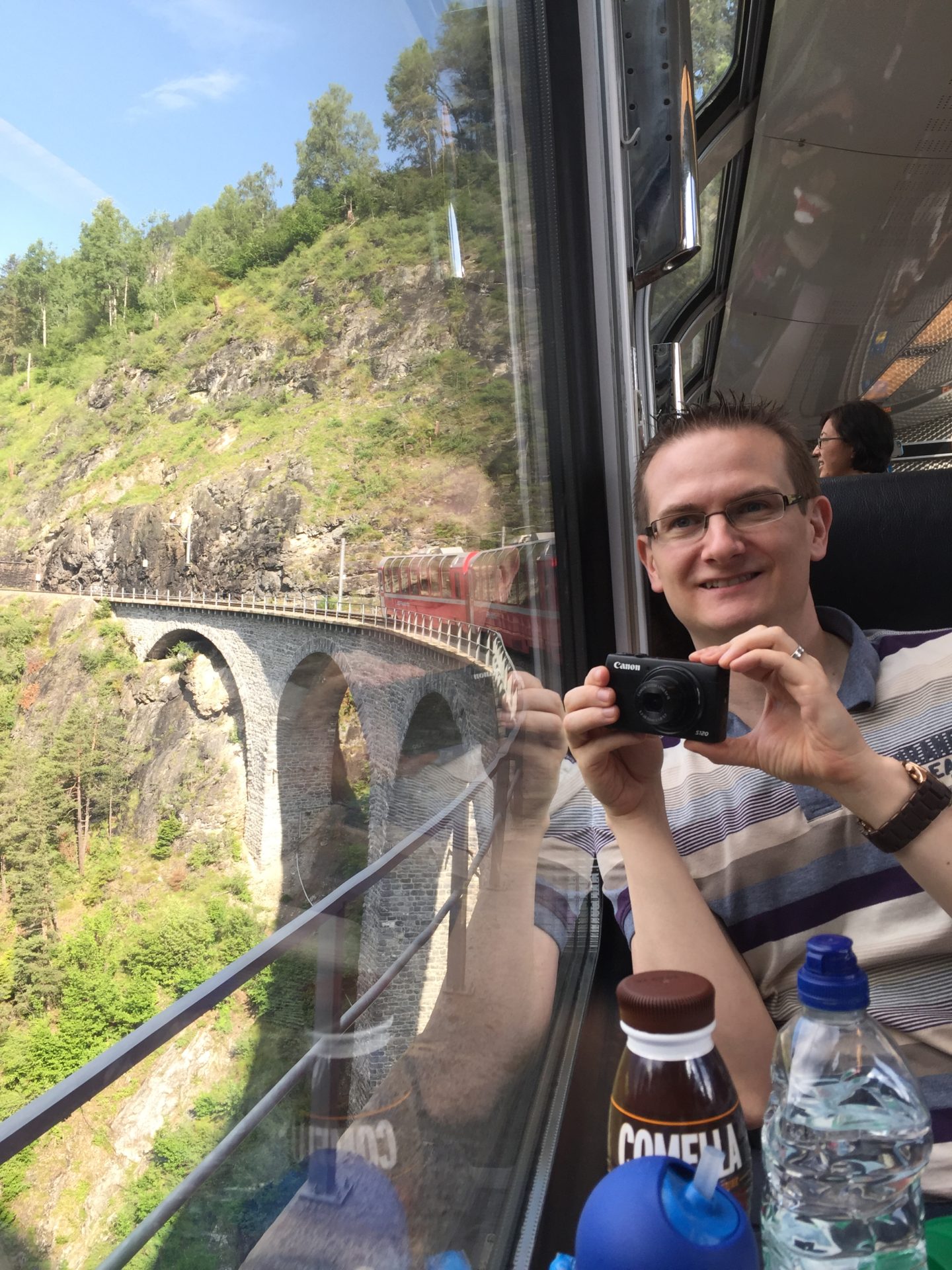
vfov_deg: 61.7
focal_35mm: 29
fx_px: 1063
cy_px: 635
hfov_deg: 48.2
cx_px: 476
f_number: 2.2
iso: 32
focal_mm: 4.15
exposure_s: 1/222
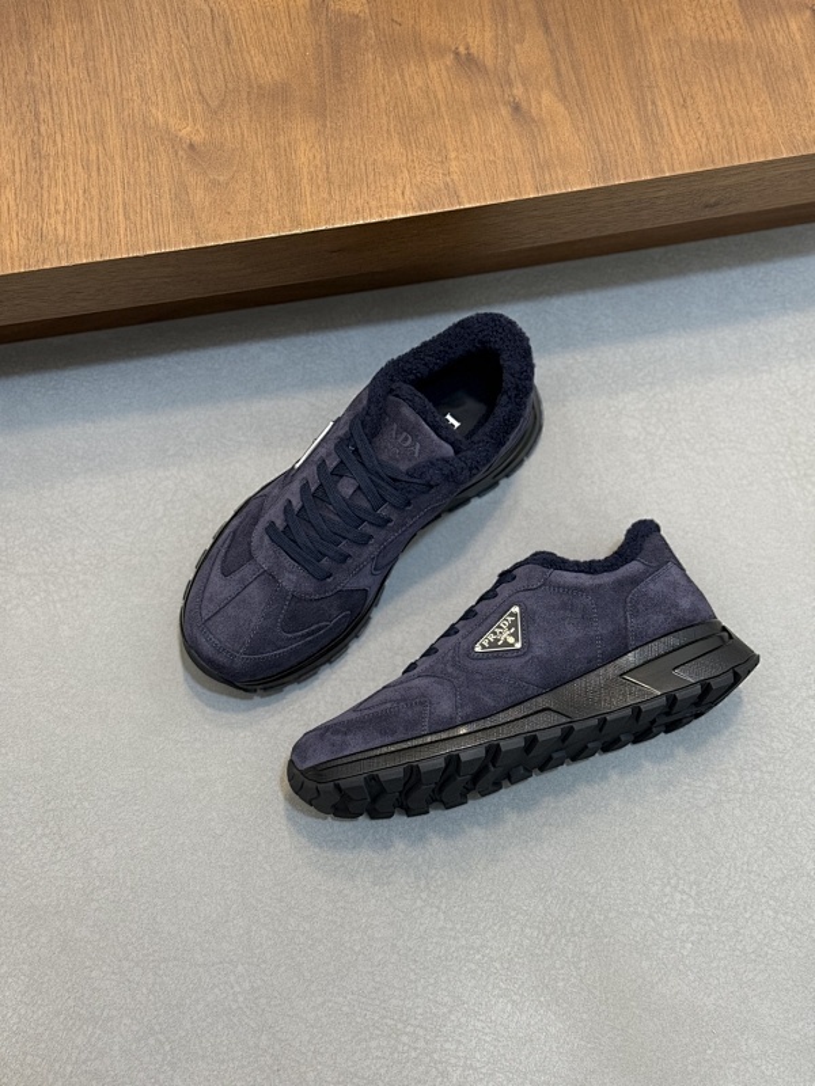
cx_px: 408
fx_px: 1507
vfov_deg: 39.7
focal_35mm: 48
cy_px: 543
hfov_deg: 30.3
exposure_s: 1/100
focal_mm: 6.76
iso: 160
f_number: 1.78
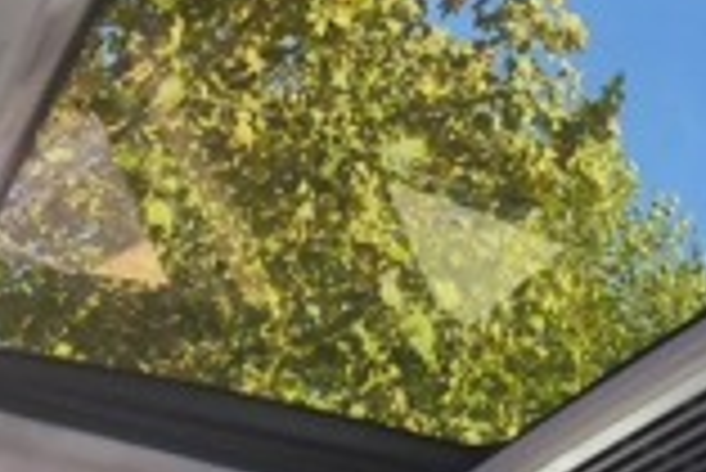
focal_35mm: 61
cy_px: 40
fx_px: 1197
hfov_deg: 32.5
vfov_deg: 21.8
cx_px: 490
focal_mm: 6.14
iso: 200
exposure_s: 1/100
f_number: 1.65
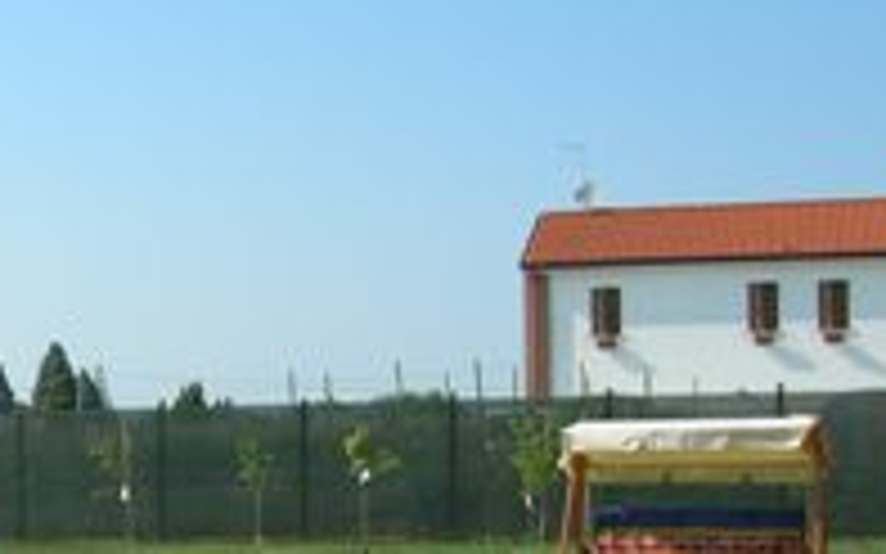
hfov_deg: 24.2
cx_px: 9
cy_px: 599
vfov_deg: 15.5
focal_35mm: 82
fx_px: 1979
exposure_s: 1/336
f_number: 4.9
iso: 50
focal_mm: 5.7
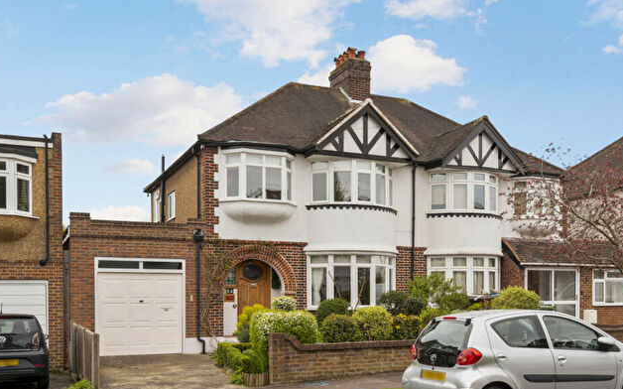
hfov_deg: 72.6
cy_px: 230
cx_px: 318
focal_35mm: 25
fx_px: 424
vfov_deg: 49.0
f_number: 8
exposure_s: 1/60
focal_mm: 22
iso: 200
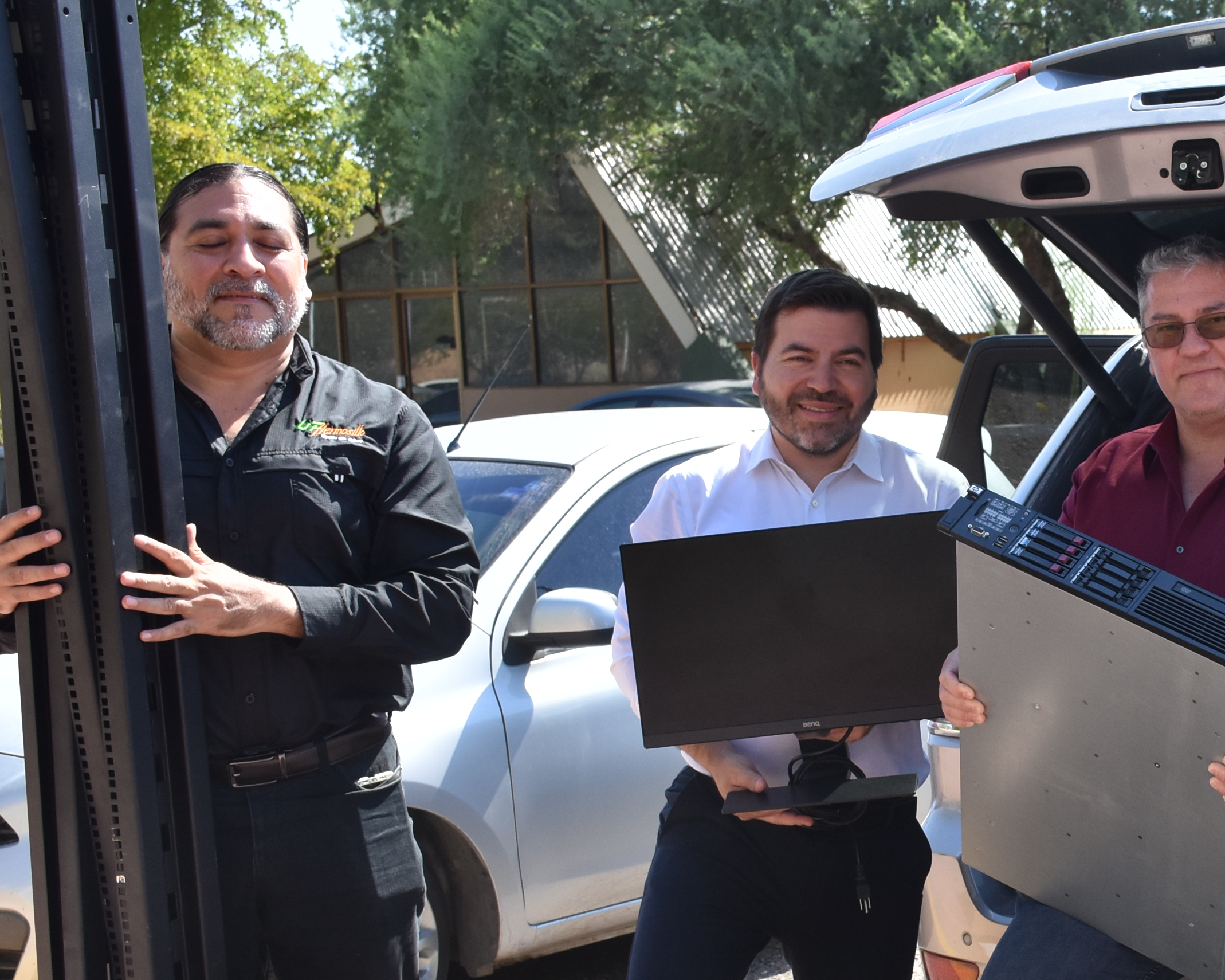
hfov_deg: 23.9
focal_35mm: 77
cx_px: 1167
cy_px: 688
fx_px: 2791
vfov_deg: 19.8
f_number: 8
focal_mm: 26
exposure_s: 1/500
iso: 400
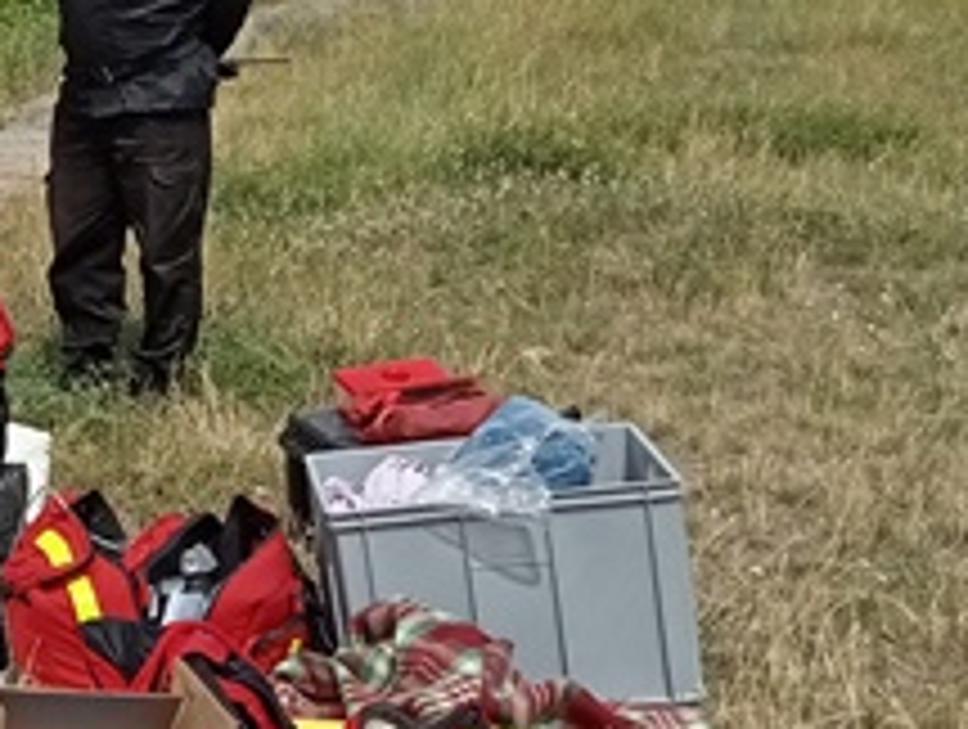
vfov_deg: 14.1
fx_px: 2913
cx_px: -563
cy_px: 81
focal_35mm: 104
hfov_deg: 16.8
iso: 100
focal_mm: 3.46
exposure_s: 1/1901
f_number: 2.2
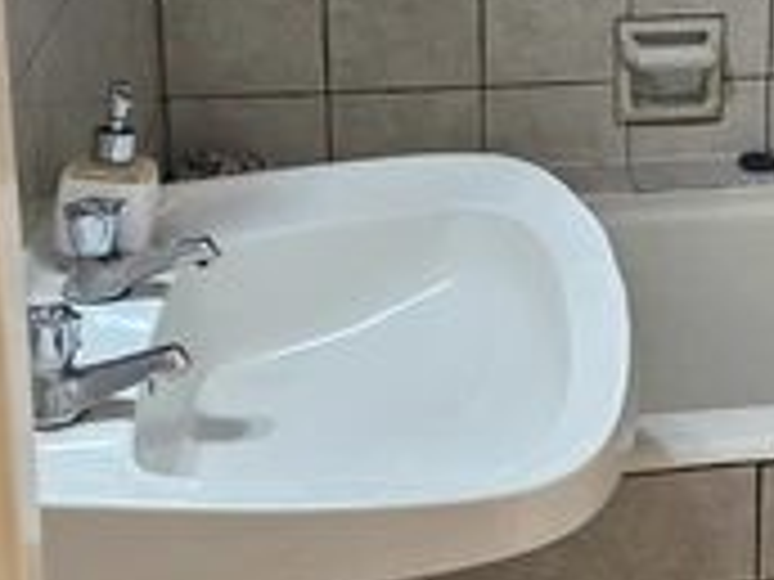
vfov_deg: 23.7
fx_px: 1319
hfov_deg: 29.2
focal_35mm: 59
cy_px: -9
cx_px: 873
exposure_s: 1/100
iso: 200
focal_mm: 5.4
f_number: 1.8
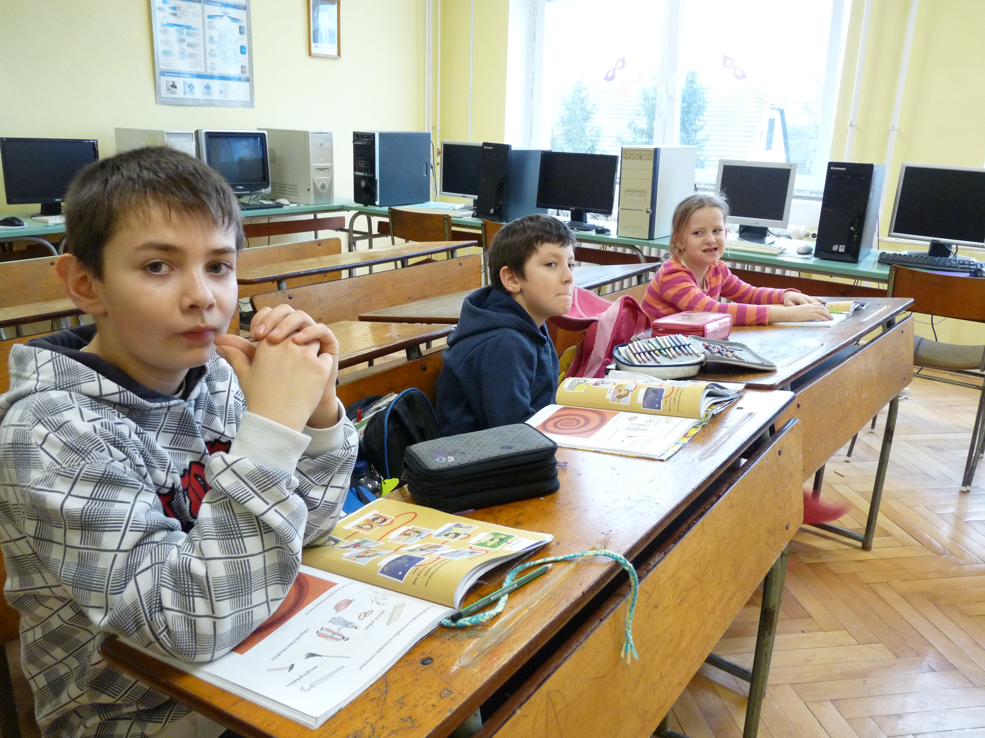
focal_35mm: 27
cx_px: 492
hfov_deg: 65.3
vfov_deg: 51.4
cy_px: 369
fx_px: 768
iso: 400
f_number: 2.8
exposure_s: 1/30
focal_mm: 4.8
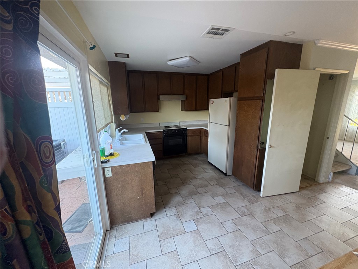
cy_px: 134
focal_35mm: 14
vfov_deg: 85.7
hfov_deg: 102.1
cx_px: 179
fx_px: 145
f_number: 2.2
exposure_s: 1/60
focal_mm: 2.22
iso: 500
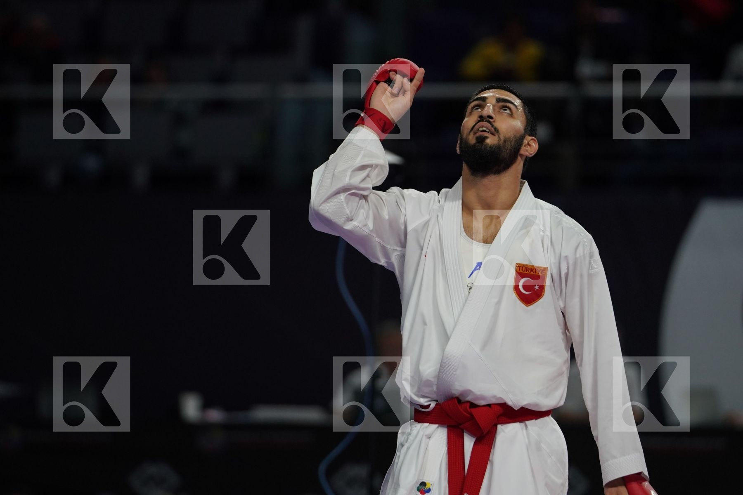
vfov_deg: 4.6
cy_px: 248
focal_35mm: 300
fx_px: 6191
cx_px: 372
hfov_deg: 6.9
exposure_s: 1/1000
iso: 1000
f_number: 2.8
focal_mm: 200
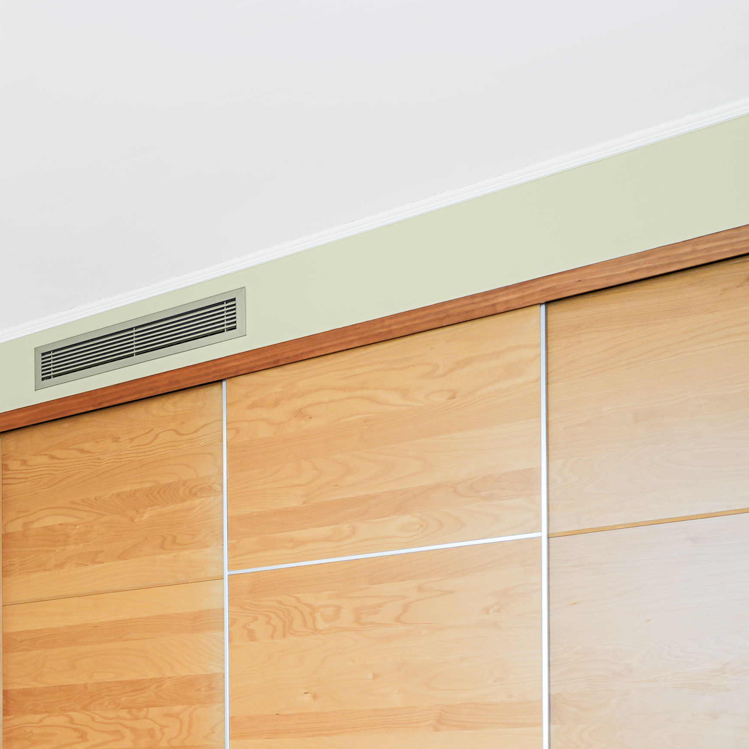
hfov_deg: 27.1
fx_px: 1187
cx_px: -309
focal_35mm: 48
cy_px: 785
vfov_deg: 31.7
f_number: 4.5
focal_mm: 16.5
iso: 50
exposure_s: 1/40
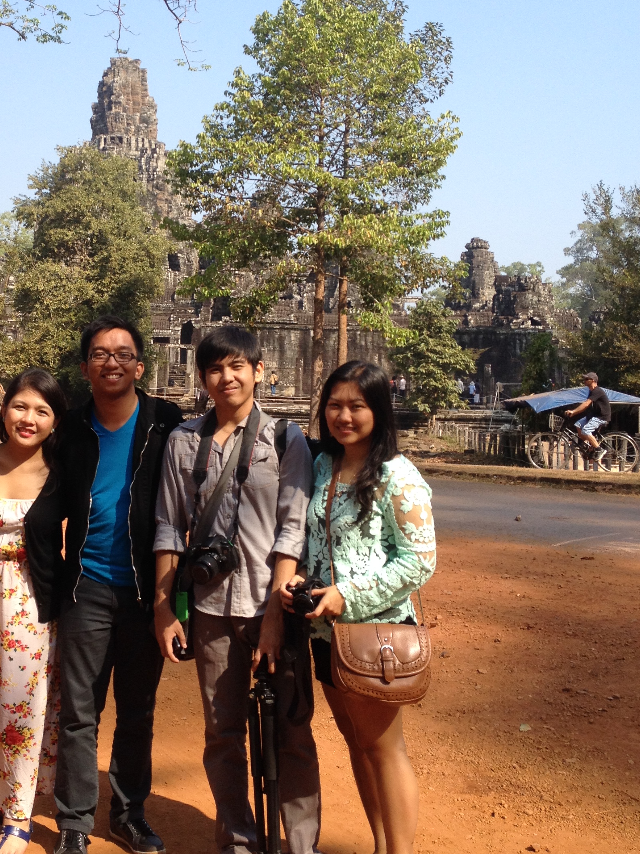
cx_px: 150
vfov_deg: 35.5
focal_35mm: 54
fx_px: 1331
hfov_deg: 26.6
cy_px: 369
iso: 50
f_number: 2.4
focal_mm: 4.28
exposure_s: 1/890
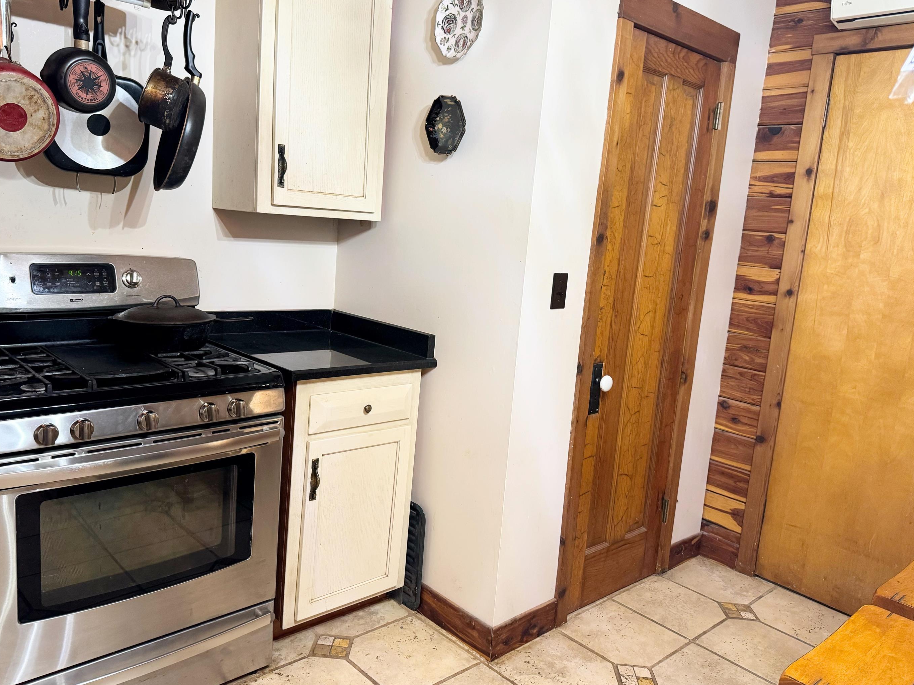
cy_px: 330
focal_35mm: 27
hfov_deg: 65.3
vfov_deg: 51.3
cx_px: 440
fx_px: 713
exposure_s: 1/60
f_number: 1.78
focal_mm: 6.76
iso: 320
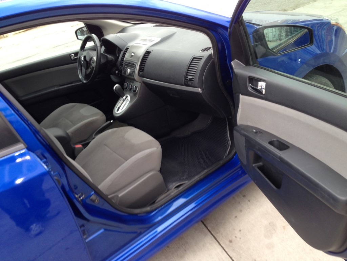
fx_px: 331
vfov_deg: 42.9
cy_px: 130
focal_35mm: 33
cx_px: 174
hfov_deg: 55.4
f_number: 2.4
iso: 50
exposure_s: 1/30
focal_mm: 4.12
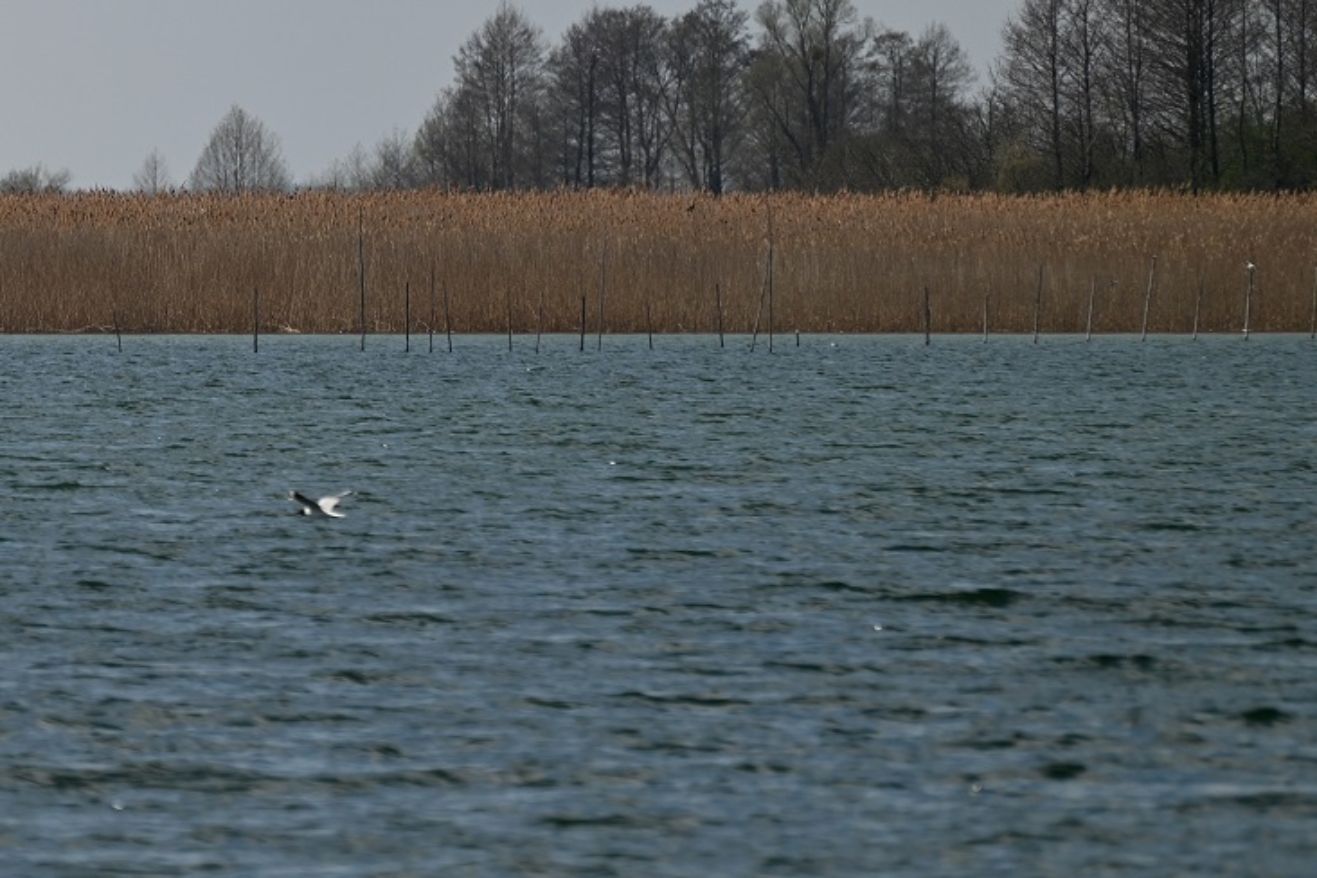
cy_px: 152
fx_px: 22497
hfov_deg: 3.4
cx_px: -7
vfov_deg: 2.2
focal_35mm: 615
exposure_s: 1/1000
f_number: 5.6
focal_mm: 300
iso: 110
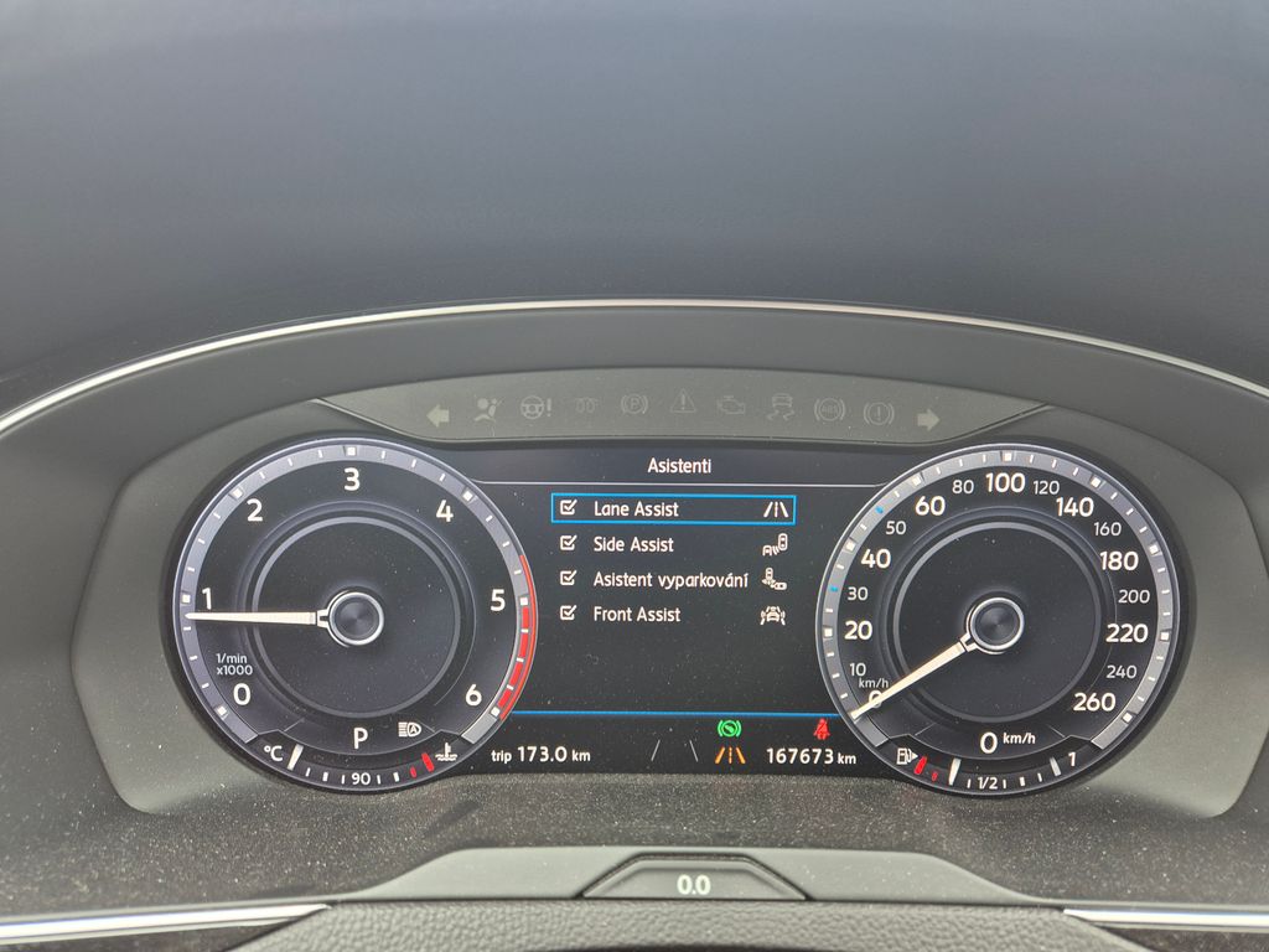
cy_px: 476
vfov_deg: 58.9
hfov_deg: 73.9
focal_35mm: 23
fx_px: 843
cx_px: 634
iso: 200
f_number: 1.8
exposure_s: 1/56
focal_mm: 5.4
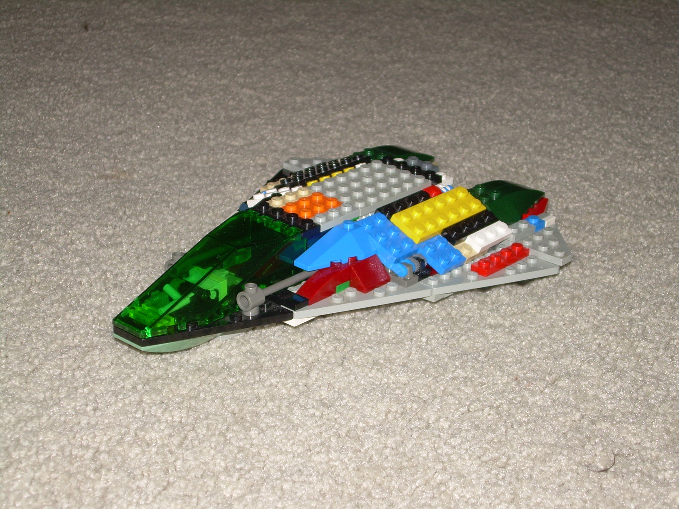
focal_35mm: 73
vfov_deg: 20.2
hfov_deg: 26.7
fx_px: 1432
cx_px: 340
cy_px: 254
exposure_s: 1/60
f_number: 3.8
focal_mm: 12.5
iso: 50
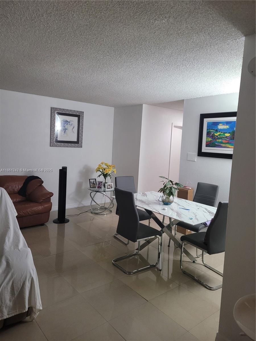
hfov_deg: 53.1
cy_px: 170
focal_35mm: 26
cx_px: 128
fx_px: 256
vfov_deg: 67.3
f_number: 1.8
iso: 500
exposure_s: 1/40
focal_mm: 5.4
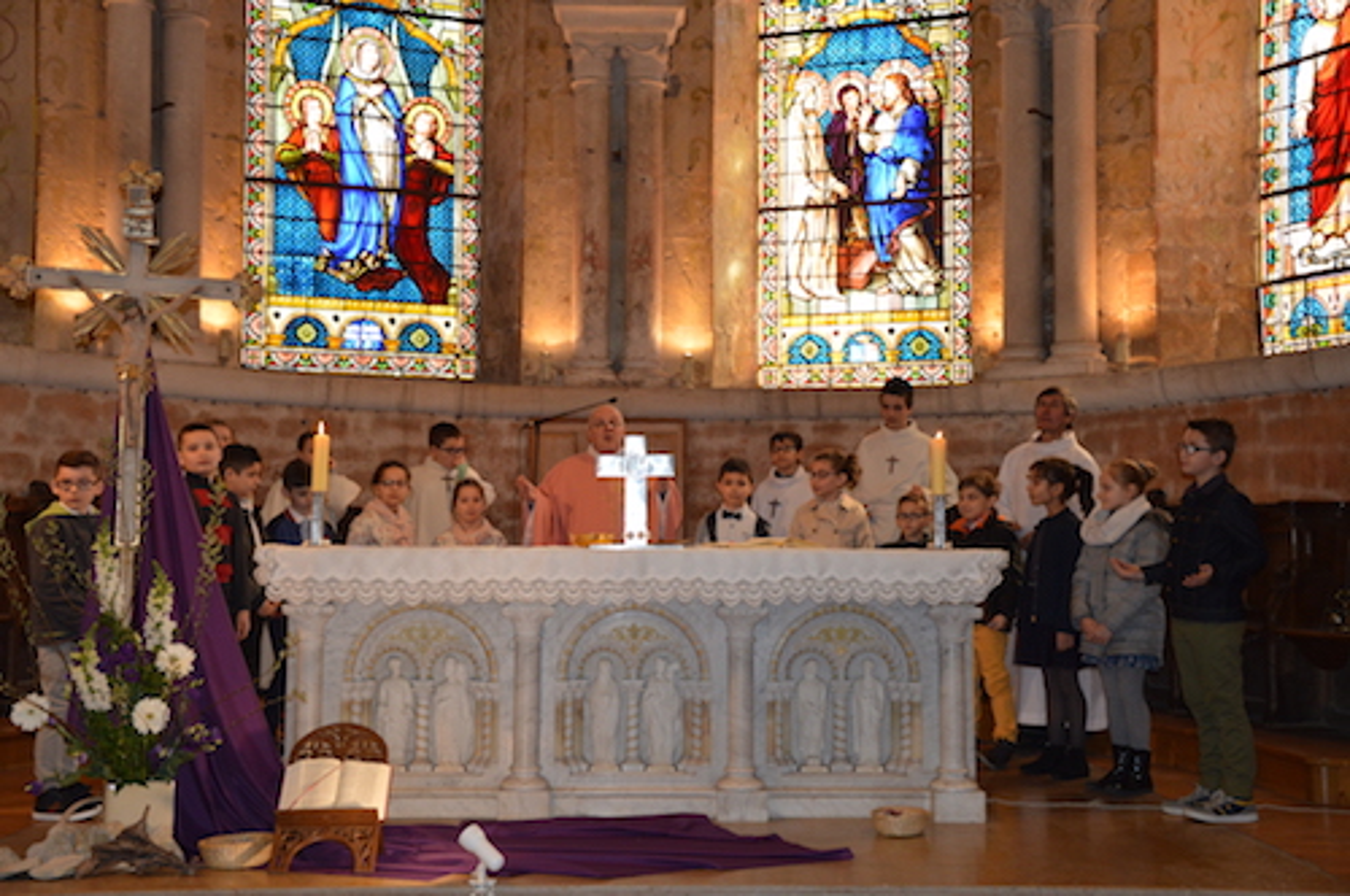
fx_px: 1685
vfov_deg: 29.8
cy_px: 448
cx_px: 675
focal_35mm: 45
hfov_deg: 43.7
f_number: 4.2
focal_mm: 30
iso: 560
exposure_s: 1/60
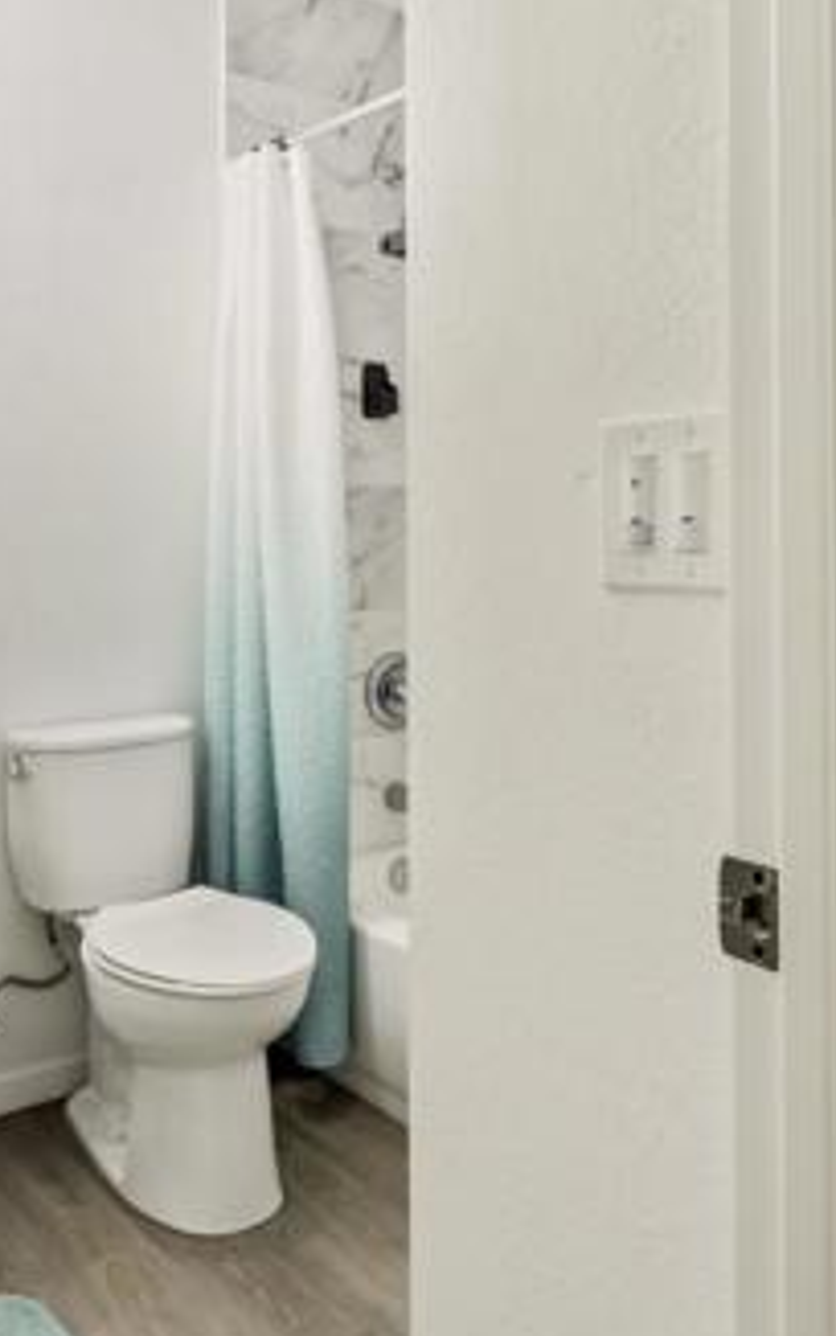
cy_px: 535
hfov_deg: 39.5
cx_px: 434
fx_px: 1165
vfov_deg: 59.2
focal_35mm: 32
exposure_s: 1/30
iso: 400
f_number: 8
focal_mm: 16
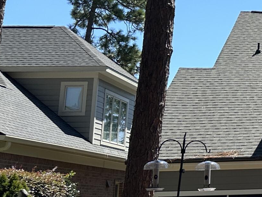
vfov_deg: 16.7
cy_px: 52
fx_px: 666
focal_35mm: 88
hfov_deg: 17.8
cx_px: 473
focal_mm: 6.86
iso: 80
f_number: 1.78
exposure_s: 1/3472
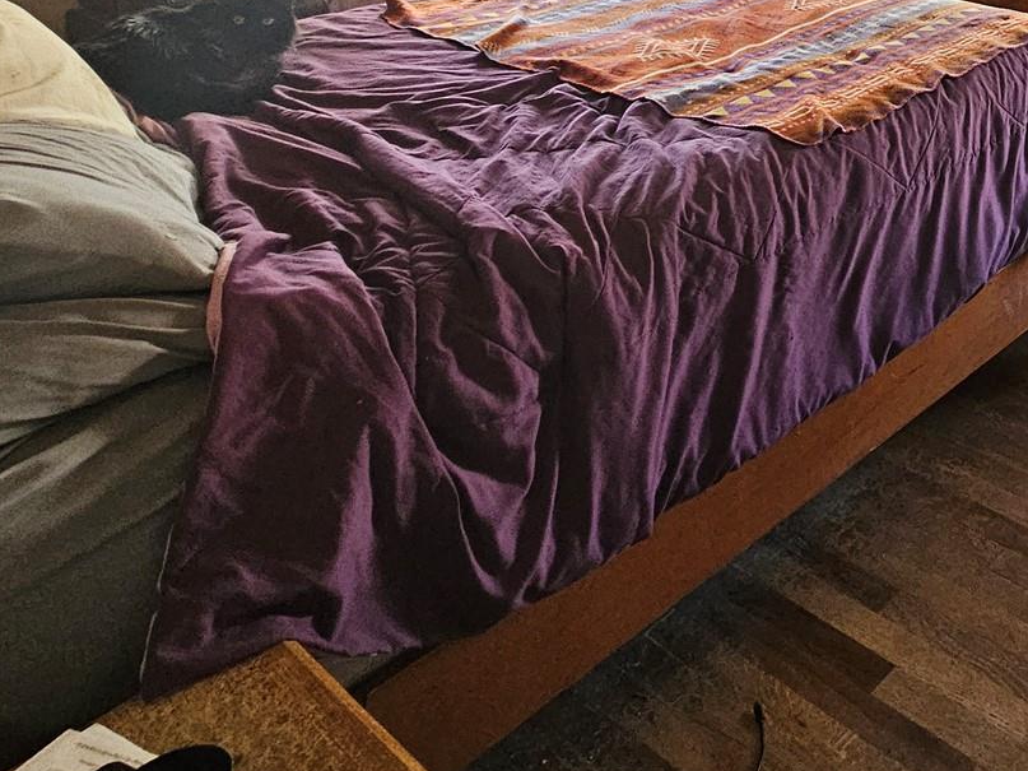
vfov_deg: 36.0
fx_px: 980
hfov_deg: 45.7
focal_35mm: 33
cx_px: 1050
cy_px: -93
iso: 400
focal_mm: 2.2
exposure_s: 1/77.4
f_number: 2.2
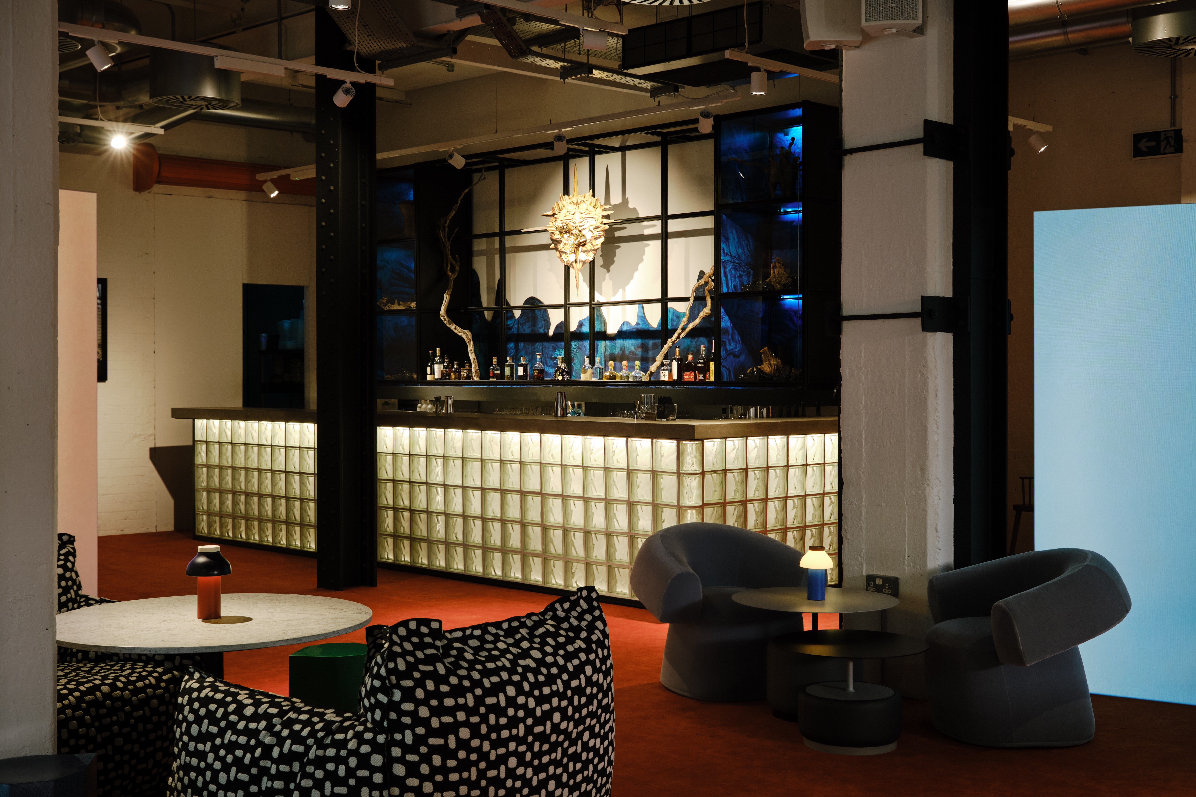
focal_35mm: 41
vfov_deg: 32.6
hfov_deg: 47.4
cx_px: 598
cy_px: 398
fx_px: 1362
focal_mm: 27.5
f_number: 6.4
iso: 400
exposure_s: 1/8
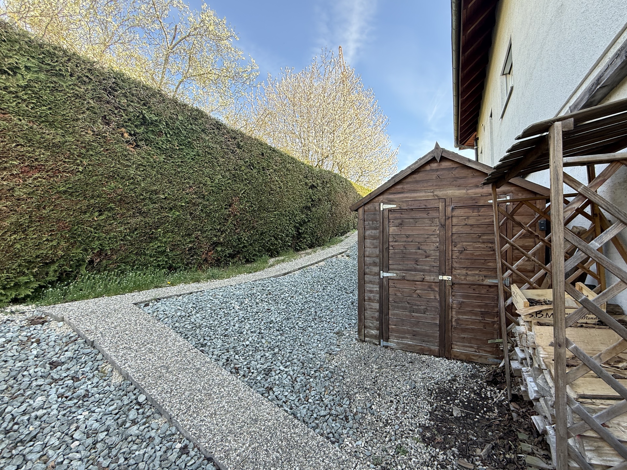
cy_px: 234
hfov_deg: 98.1
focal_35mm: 15
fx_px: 272
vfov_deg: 81.8
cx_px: 331
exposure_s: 1/113
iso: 64
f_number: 2.2
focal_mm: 2.22
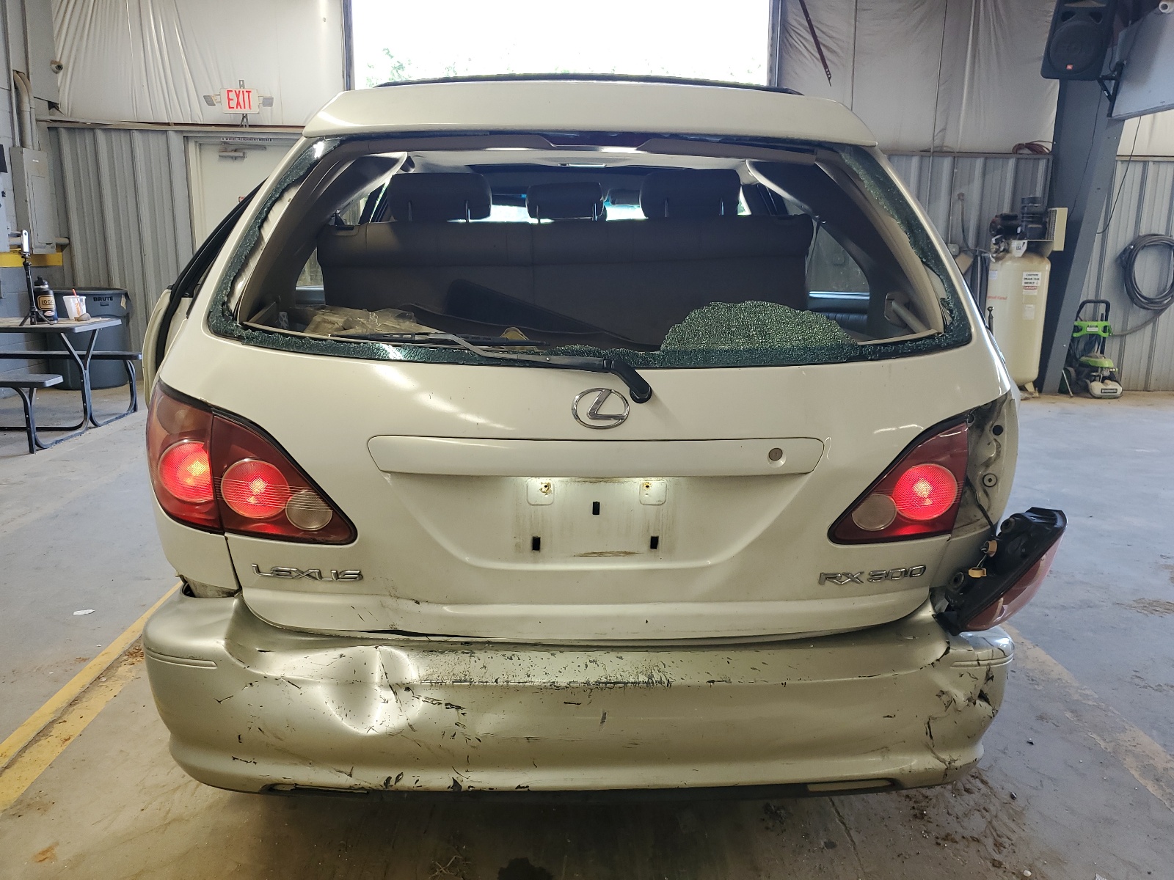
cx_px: 587
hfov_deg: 67.3
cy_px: 440
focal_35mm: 26
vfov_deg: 53.1
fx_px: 882
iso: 57
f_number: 1.5
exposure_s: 1/60.2
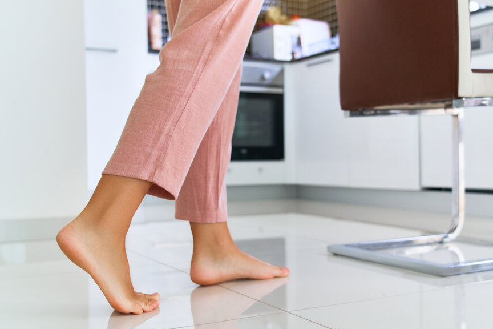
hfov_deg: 44.5
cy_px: 170
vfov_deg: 30.5
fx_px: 603
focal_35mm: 44
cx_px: 247
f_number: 4
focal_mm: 38
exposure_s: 1/80
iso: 400
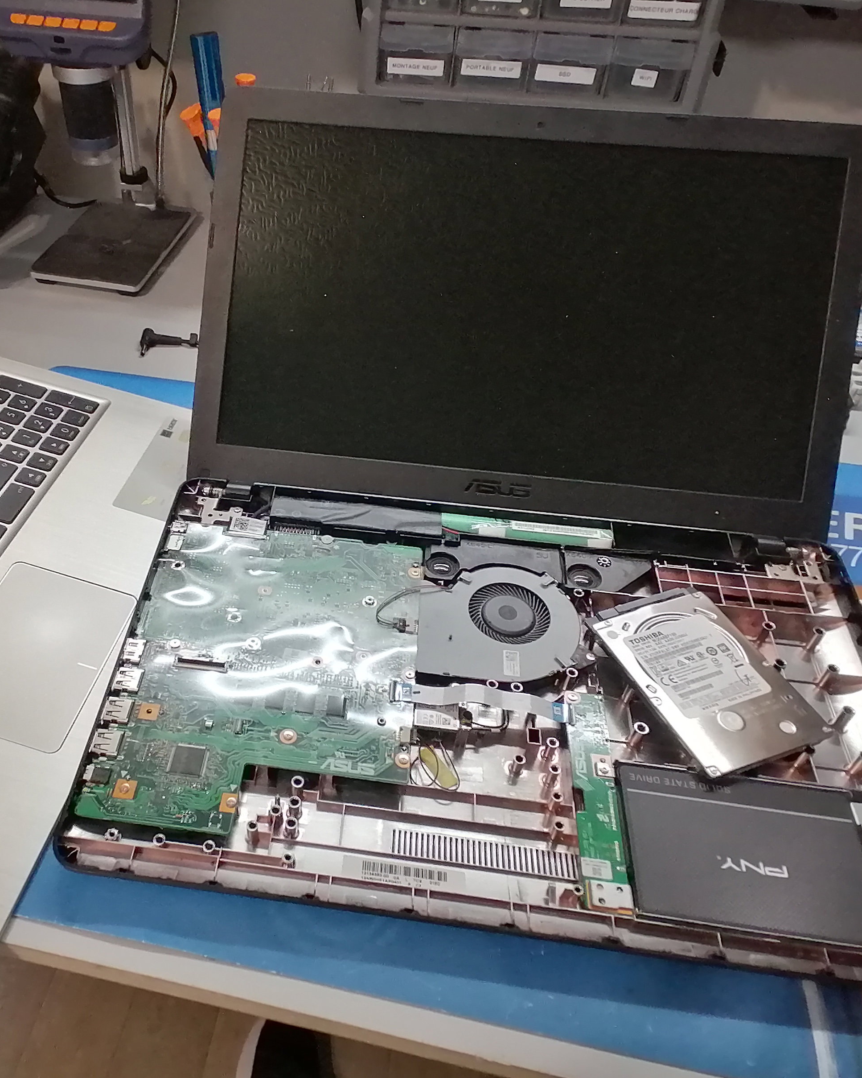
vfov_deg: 60.4
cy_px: 535
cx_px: 297
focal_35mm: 29
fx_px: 925
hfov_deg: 49.2
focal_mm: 2.84
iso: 250
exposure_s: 1/100
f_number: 2.4
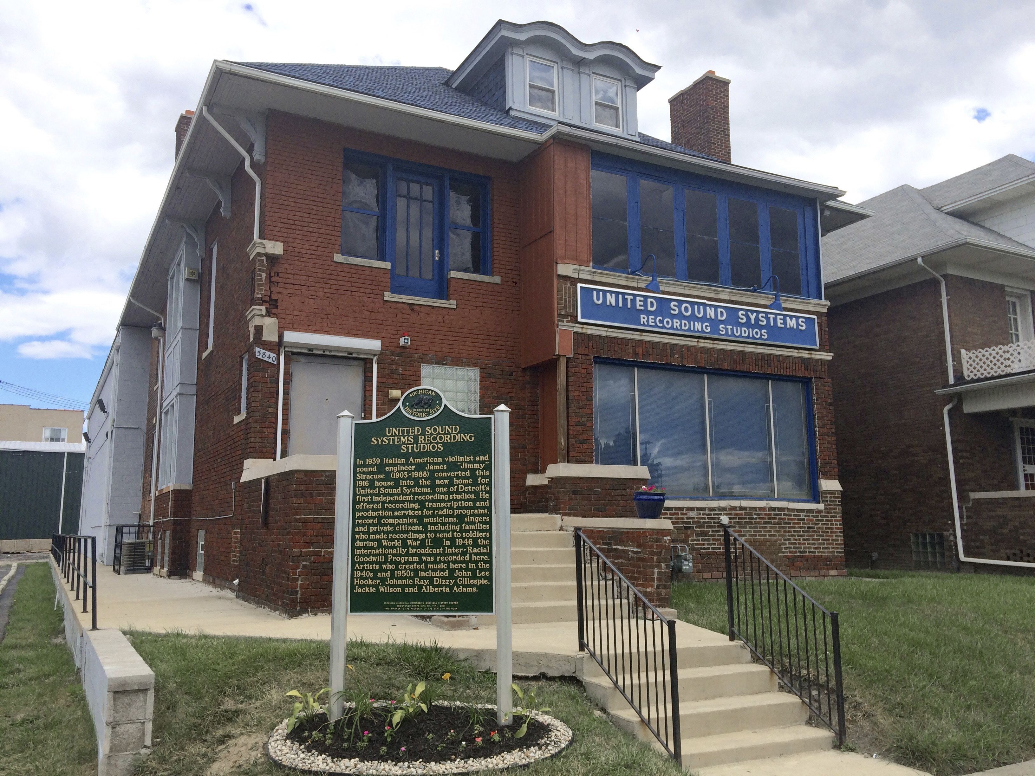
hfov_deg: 61.7
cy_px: 388
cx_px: 518
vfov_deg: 48.2
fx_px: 867
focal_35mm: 29
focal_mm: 4.15
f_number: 2.2
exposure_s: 1/1466
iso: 32
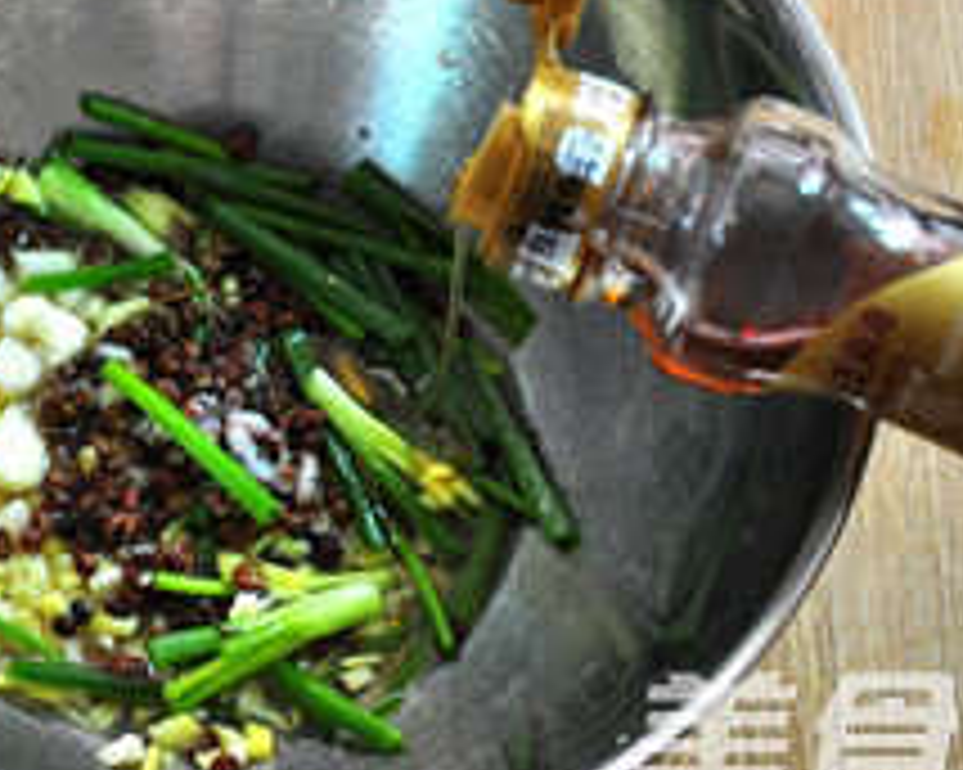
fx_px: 3533
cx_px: 225
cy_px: 324
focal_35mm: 124
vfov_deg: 12.4
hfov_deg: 15.4
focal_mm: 42
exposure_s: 1/8
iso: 250
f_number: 4.8
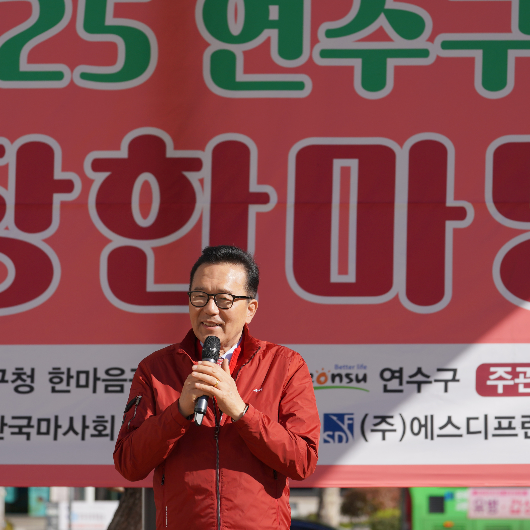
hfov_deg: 8.6
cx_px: 175
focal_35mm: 204
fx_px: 3534
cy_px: 311
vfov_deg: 8.6
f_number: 5.6
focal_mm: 127
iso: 100
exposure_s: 1/500
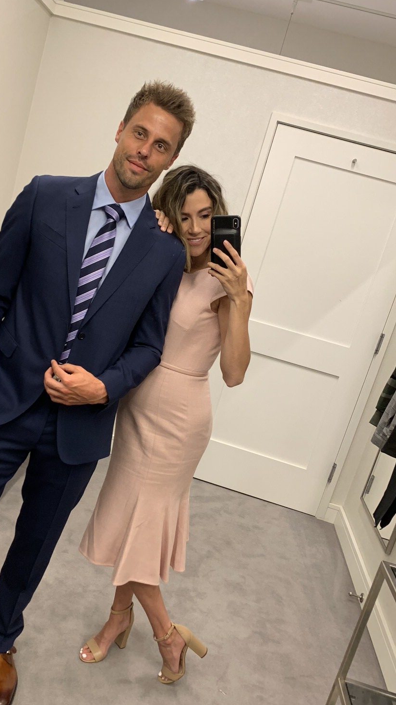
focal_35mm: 35
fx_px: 653
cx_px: 131
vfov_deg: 56.6
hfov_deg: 33.4
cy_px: 371
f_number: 1.8
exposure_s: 1/60
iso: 100
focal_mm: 4.25
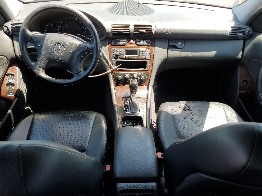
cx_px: 131
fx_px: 197
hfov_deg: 67.3
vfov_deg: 53.1
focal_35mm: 26
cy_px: 98
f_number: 1.5
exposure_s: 1/286
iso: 50
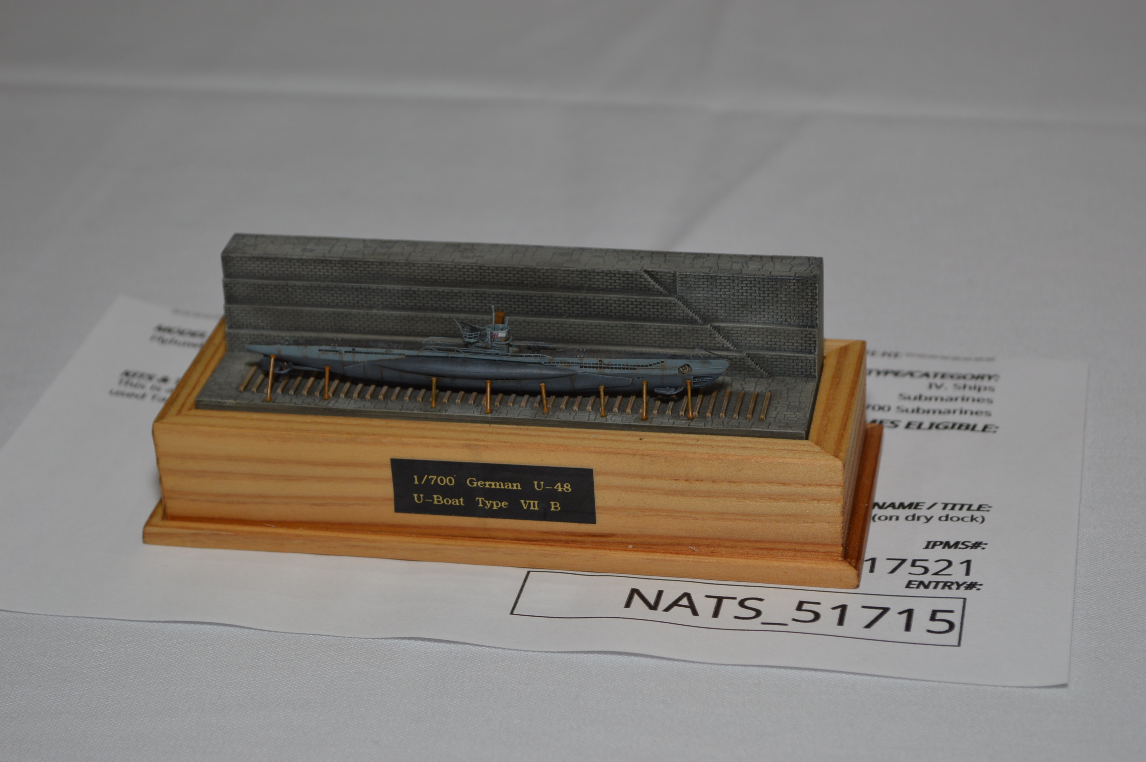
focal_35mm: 82
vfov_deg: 16.5
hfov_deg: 24.6
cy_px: 381
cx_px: 573
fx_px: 2624
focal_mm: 55
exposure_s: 1/60
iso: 100
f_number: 8
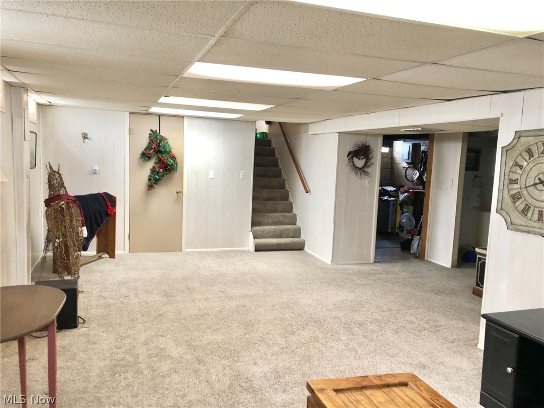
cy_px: 204
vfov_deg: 49.7
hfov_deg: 63.4
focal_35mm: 28
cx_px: 272
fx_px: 440
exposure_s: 1/17
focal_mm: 3.99
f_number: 1.8
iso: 40
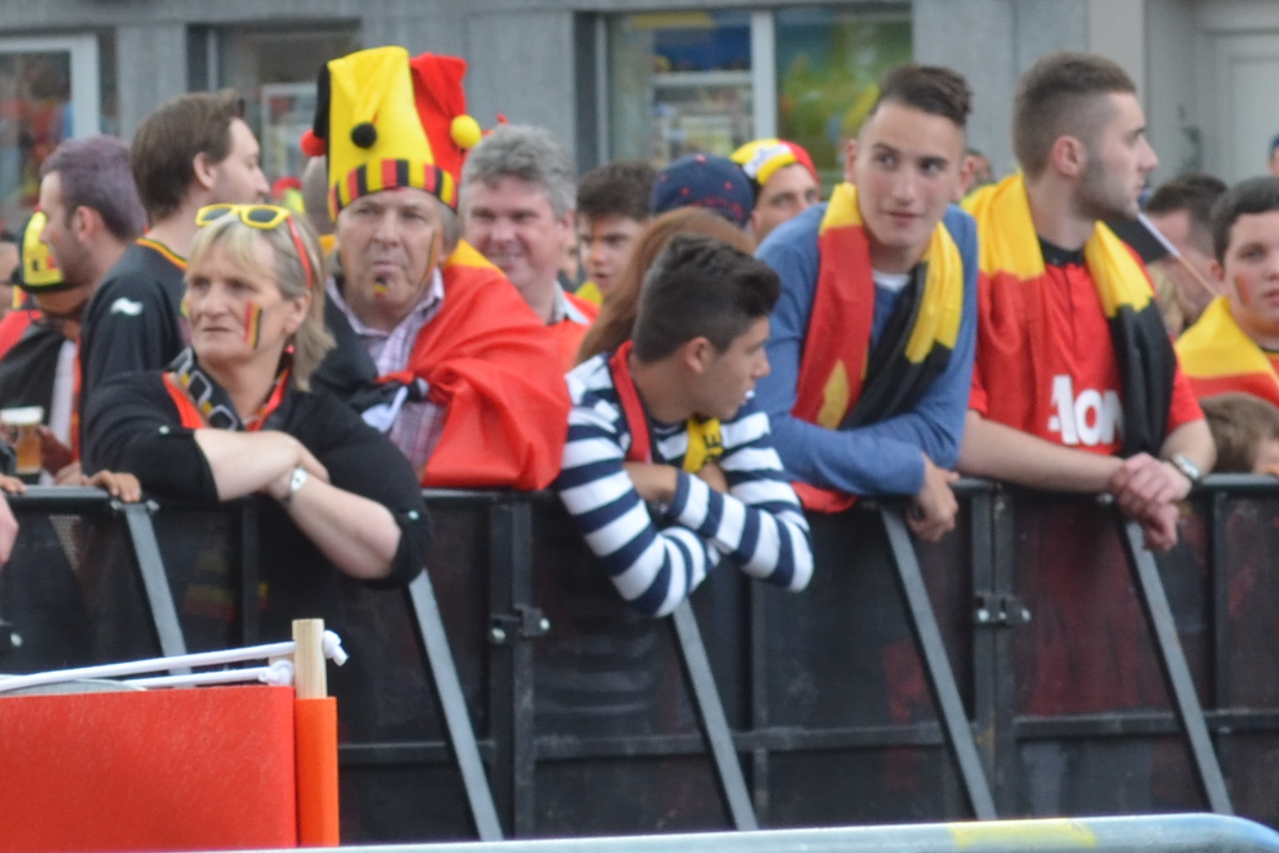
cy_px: 405
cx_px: -36
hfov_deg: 7.2
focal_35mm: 284
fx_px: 10089
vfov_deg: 4.8
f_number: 5.6
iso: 360
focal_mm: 50
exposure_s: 1/125
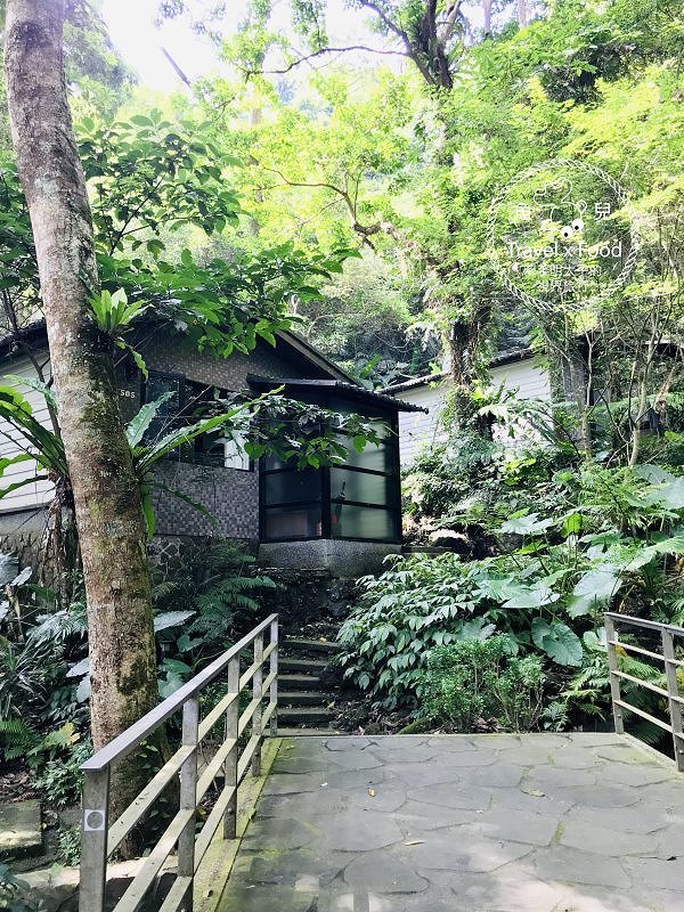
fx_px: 738
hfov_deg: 49.7
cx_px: 342
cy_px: 456
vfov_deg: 63.4
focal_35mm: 28
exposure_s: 1/40
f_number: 1.8
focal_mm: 3.99
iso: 25
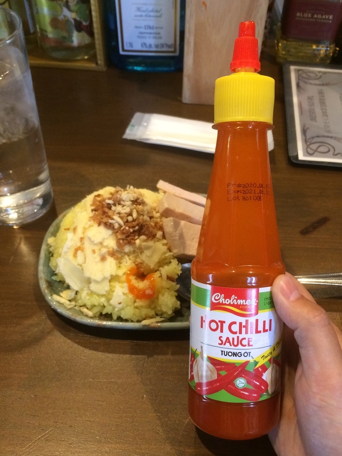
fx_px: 422
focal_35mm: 32
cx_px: 185
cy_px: 240
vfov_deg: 56.8
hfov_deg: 44.1
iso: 200
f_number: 2.2
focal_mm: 4.15
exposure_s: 1/30
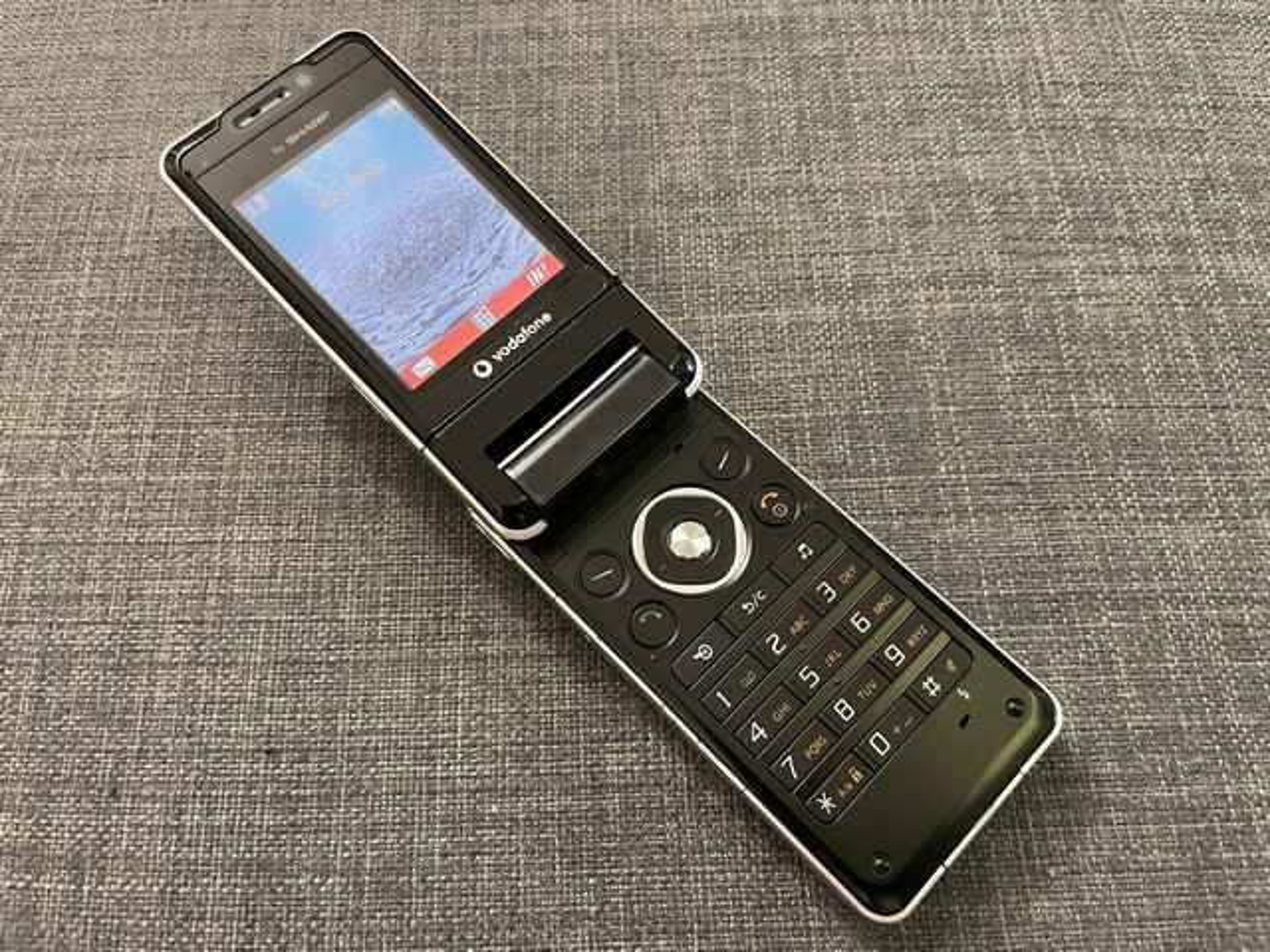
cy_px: 476
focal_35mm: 26
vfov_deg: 53.1
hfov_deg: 67.3
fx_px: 954
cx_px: 635
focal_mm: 4.2
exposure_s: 1/33
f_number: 1.6
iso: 500
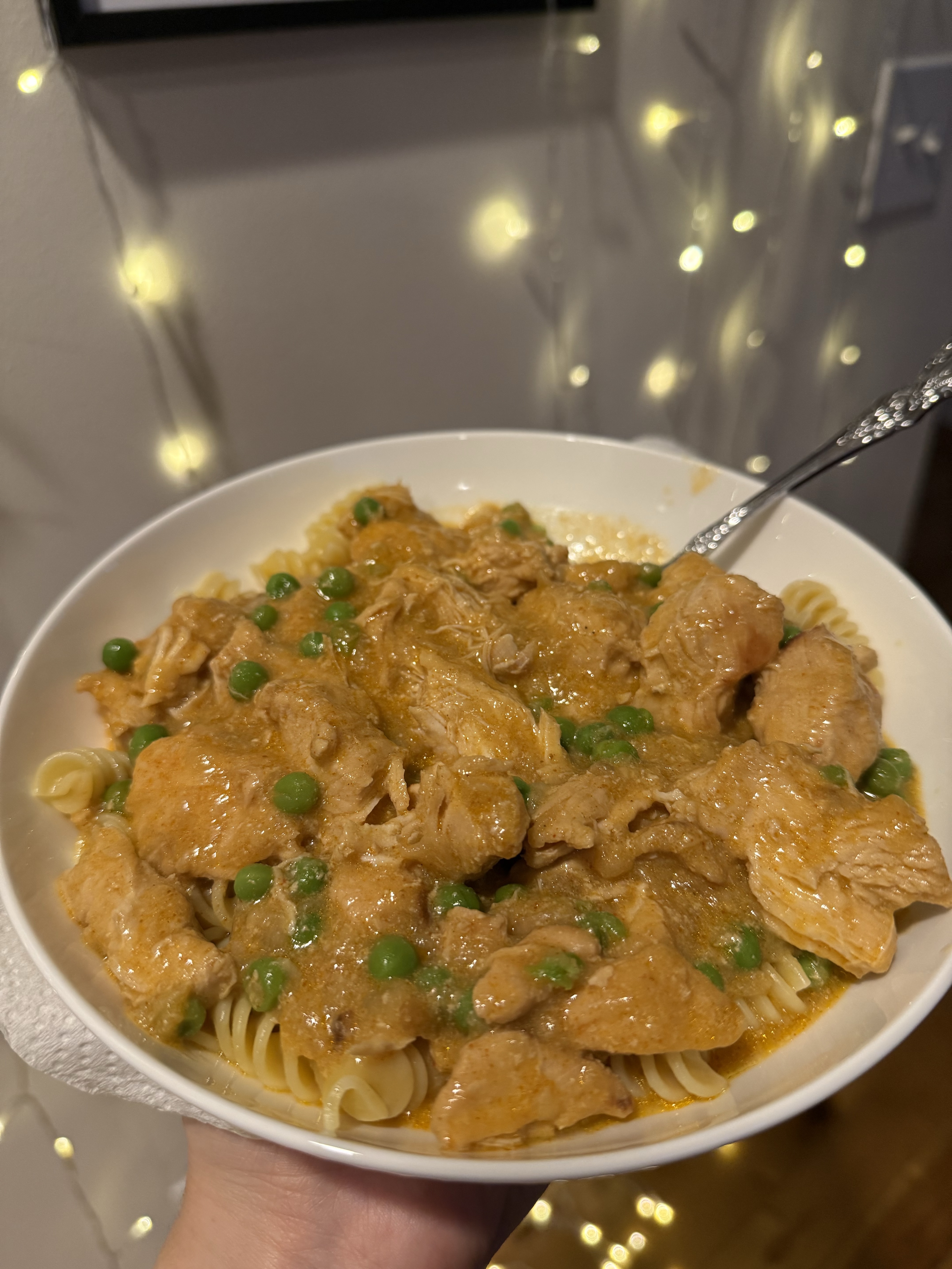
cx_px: 476
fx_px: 880
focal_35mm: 24
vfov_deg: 71.6
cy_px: 634
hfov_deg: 56.8
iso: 320
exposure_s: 1/60
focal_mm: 6.76
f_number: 1.78
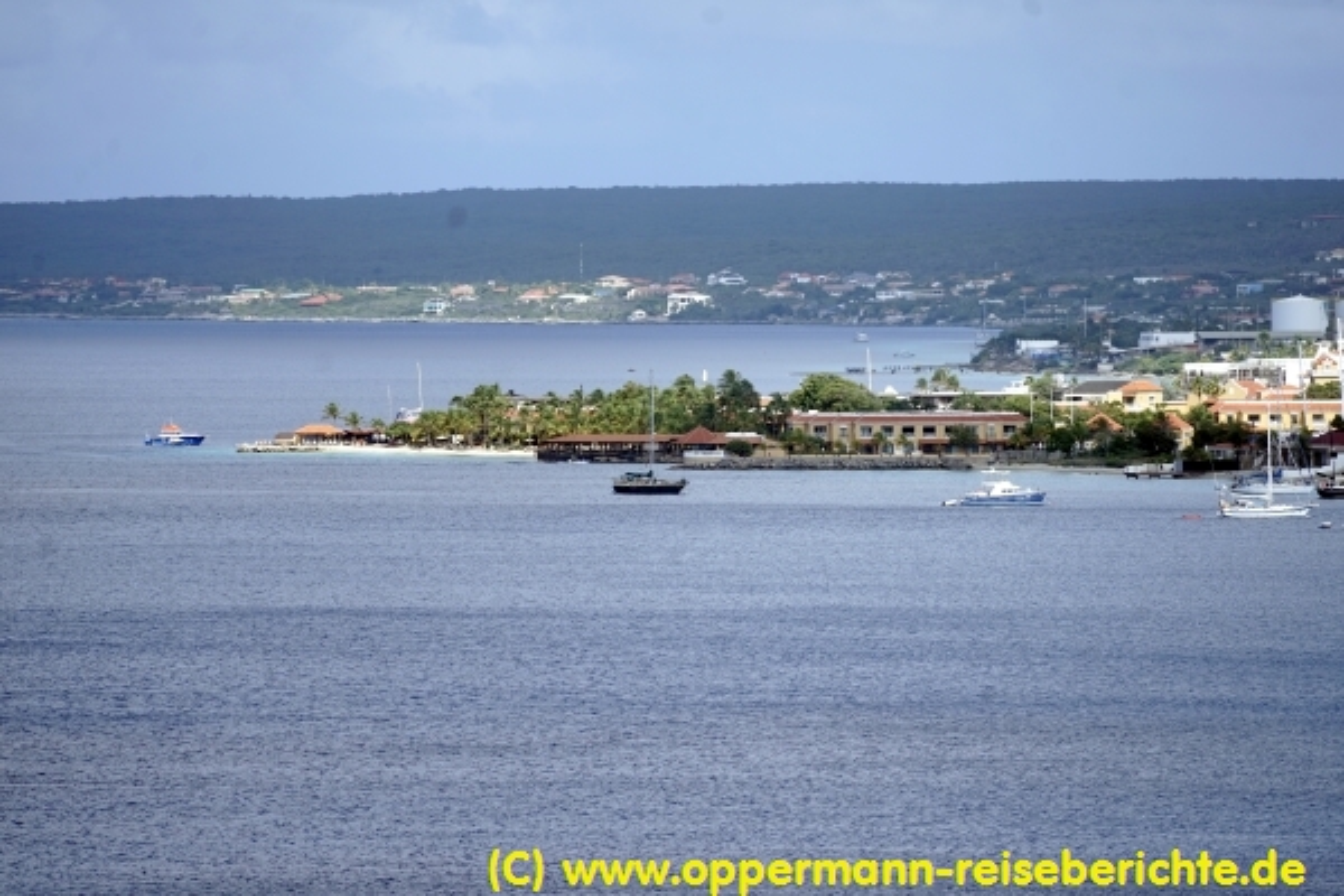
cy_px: 448
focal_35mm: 300
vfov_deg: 4.6
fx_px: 11199
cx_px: 672
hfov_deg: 6.9
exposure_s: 1/800
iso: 100
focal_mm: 300
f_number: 5.6
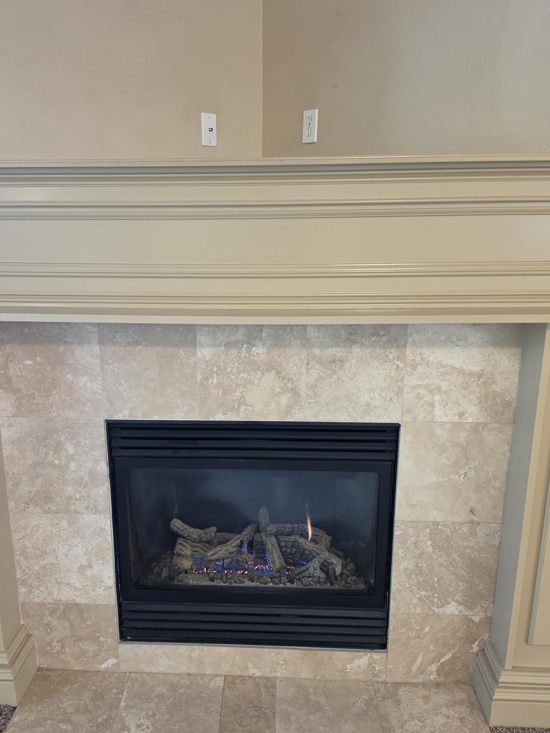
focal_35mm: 28
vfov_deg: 63.4
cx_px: 247
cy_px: 391
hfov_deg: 49.6
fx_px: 593
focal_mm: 6.5
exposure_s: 1/66
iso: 250
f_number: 1.4
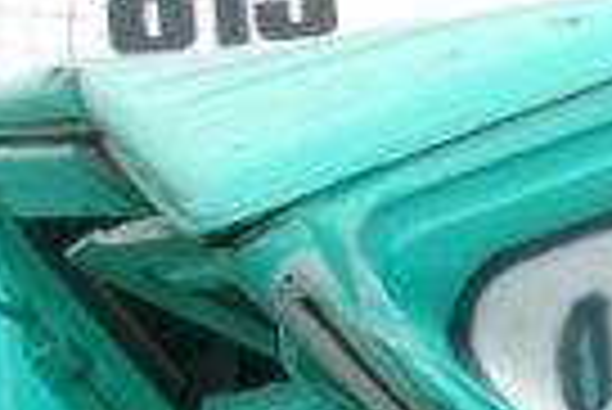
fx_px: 2638
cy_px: 689
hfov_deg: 12.1
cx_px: 1134
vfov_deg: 8.6
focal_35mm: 155
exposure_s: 1/320
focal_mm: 22
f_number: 4
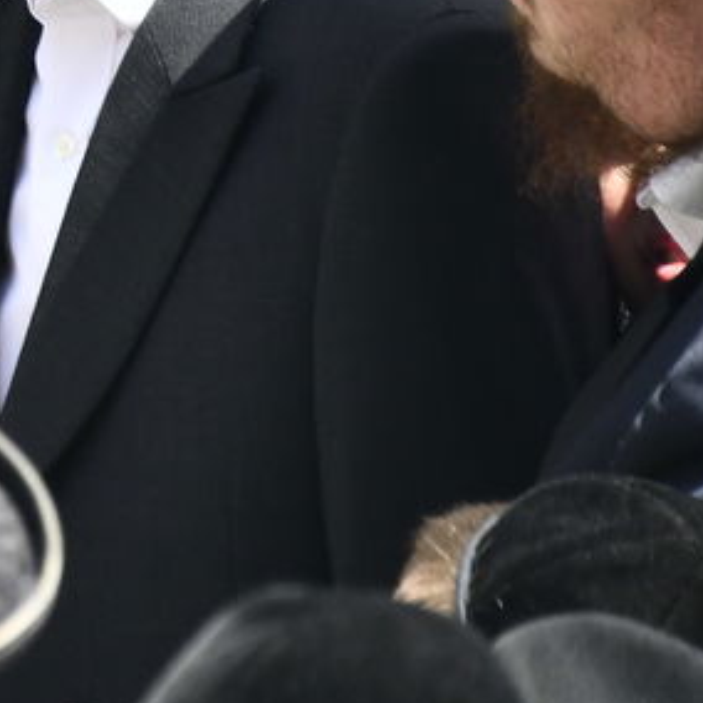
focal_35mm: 965
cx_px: -822
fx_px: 22172
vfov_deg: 1.8
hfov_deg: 1.8
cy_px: -306
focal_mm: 230
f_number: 6.3
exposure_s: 1/500
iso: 250
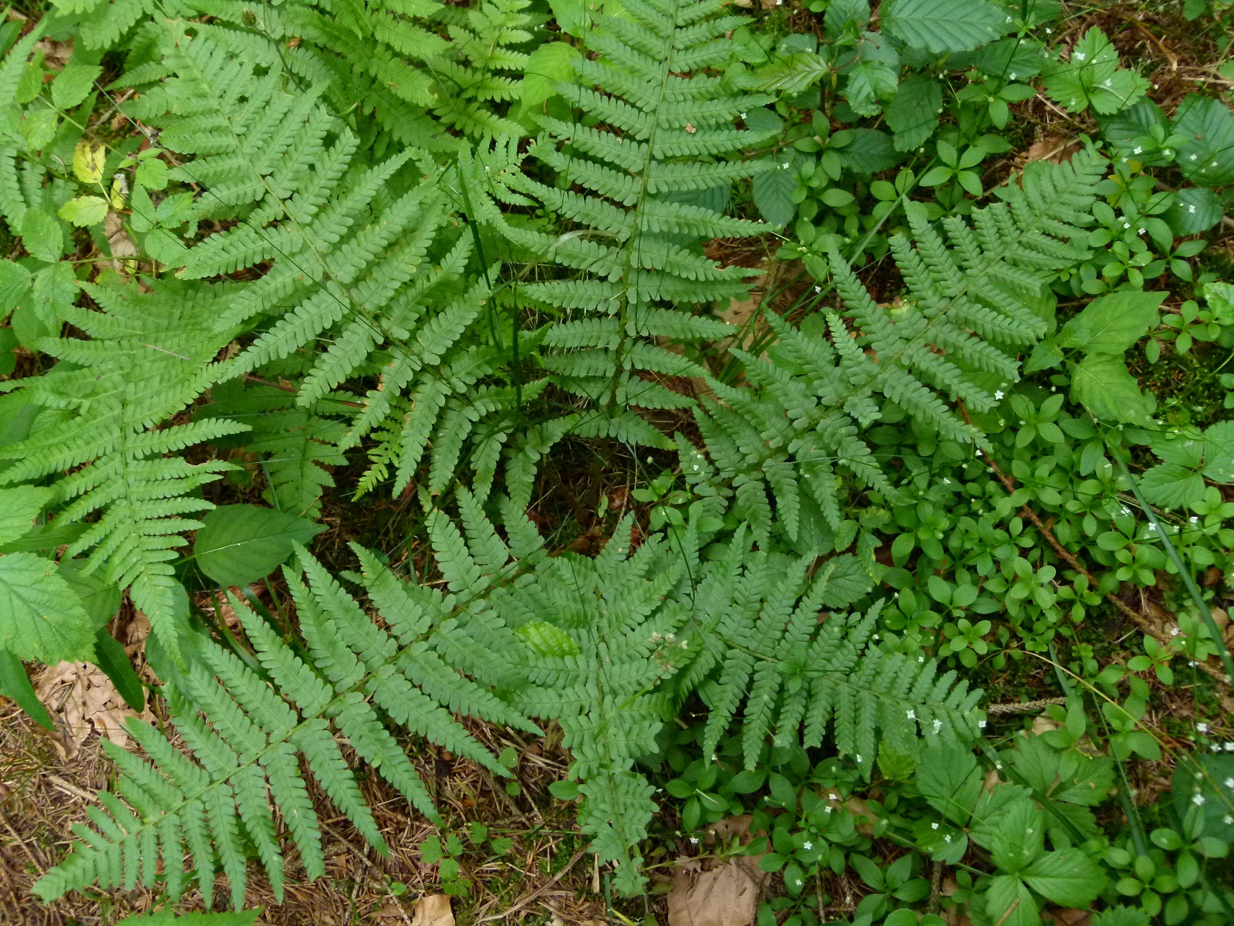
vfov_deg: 36.0
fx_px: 1426
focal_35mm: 40
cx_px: 617
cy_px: 463
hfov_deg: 46.8
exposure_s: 1/50
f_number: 3.1
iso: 400
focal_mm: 7.3
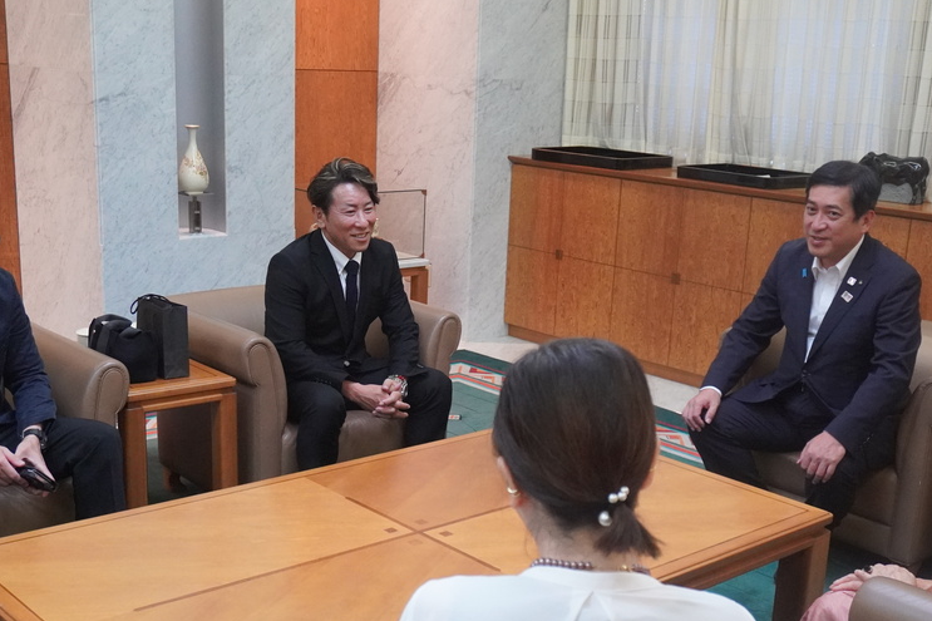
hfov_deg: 41.1
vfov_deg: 27.8
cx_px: 457
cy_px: 425
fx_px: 1242
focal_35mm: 48
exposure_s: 1/160
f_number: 4
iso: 4000
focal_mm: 22
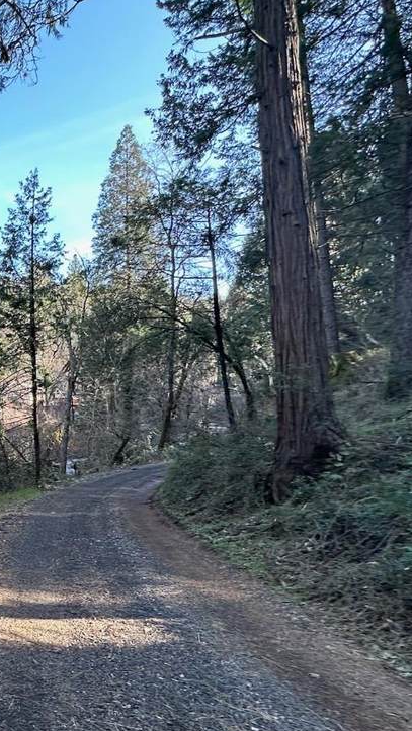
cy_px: 402
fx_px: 524
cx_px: -129
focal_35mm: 27
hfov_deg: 32.1
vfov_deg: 69.7
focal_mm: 2.22
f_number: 2.2
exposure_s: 1/99
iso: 40
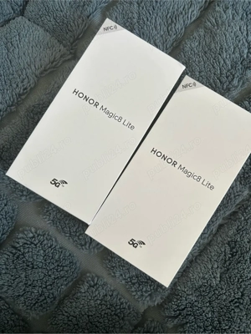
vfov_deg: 67.3
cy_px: 167
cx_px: 126
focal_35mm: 26
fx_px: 251
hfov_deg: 53.1
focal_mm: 5.7
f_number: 1.5
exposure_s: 1/60
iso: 200
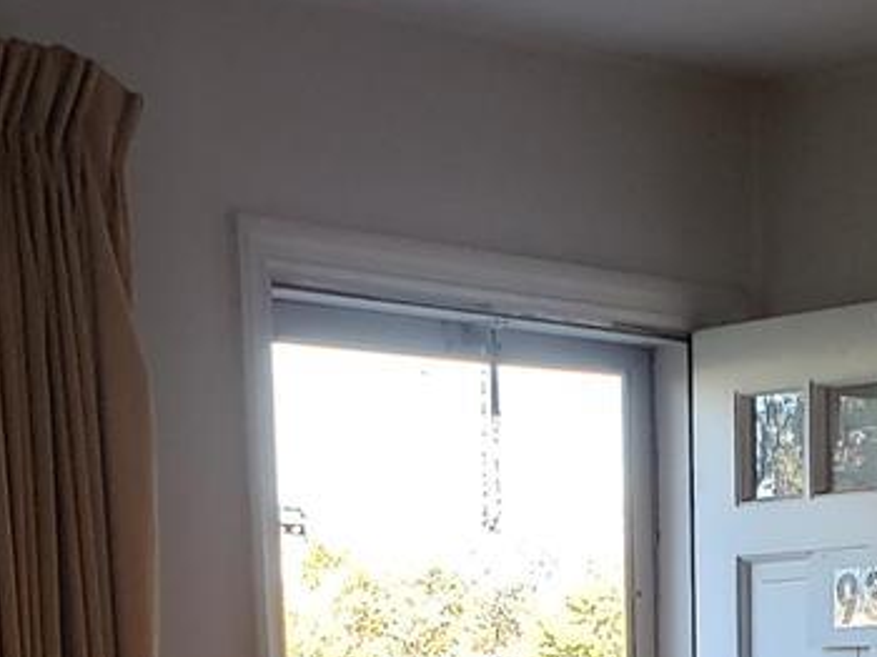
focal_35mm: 119
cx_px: 782
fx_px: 3013
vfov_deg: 11.1
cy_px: 1397
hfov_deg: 16.4
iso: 125
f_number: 2.4
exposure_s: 1/60
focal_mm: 4.3
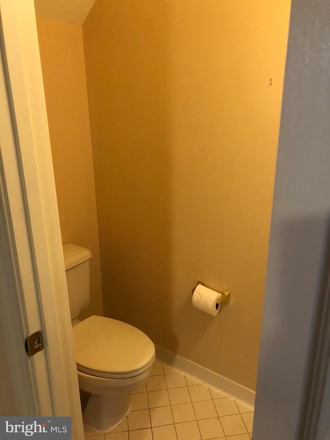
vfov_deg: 63.4
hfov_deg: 49.7
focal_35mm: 28
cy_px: 220
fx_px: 356
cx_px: 165
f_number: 1.8
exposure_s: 1/15
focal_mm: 3.99
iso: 50
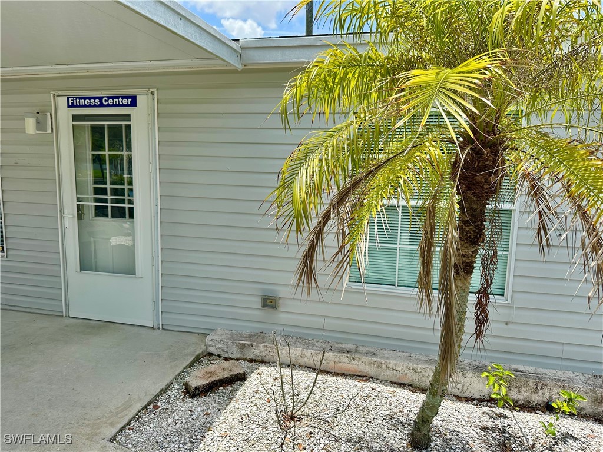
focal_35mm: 24
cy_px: 226
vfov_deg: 56.8
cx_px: 302
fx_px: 418
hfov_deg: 71.6
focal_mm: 6.86
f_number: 1.78
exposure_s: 1/3058
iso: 80
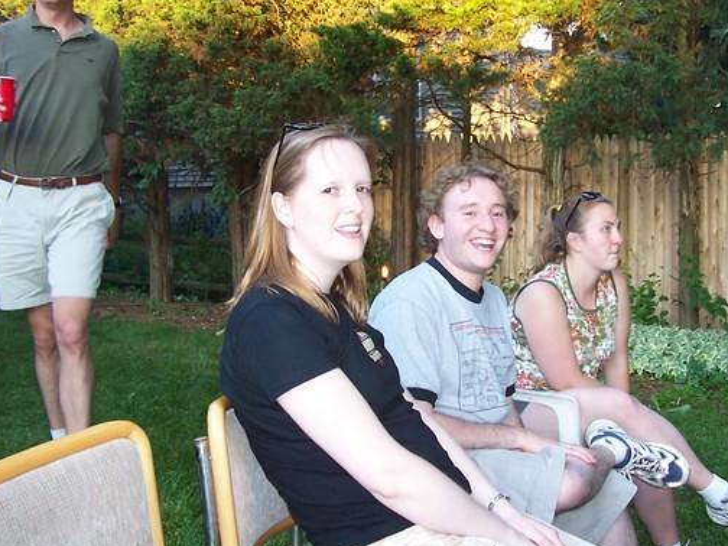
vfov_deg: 30.9
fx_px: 988
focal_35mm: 47
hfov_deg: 40.2
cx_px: 454
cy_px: 253
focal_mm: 5.6
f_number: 2.8
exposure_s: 1/60
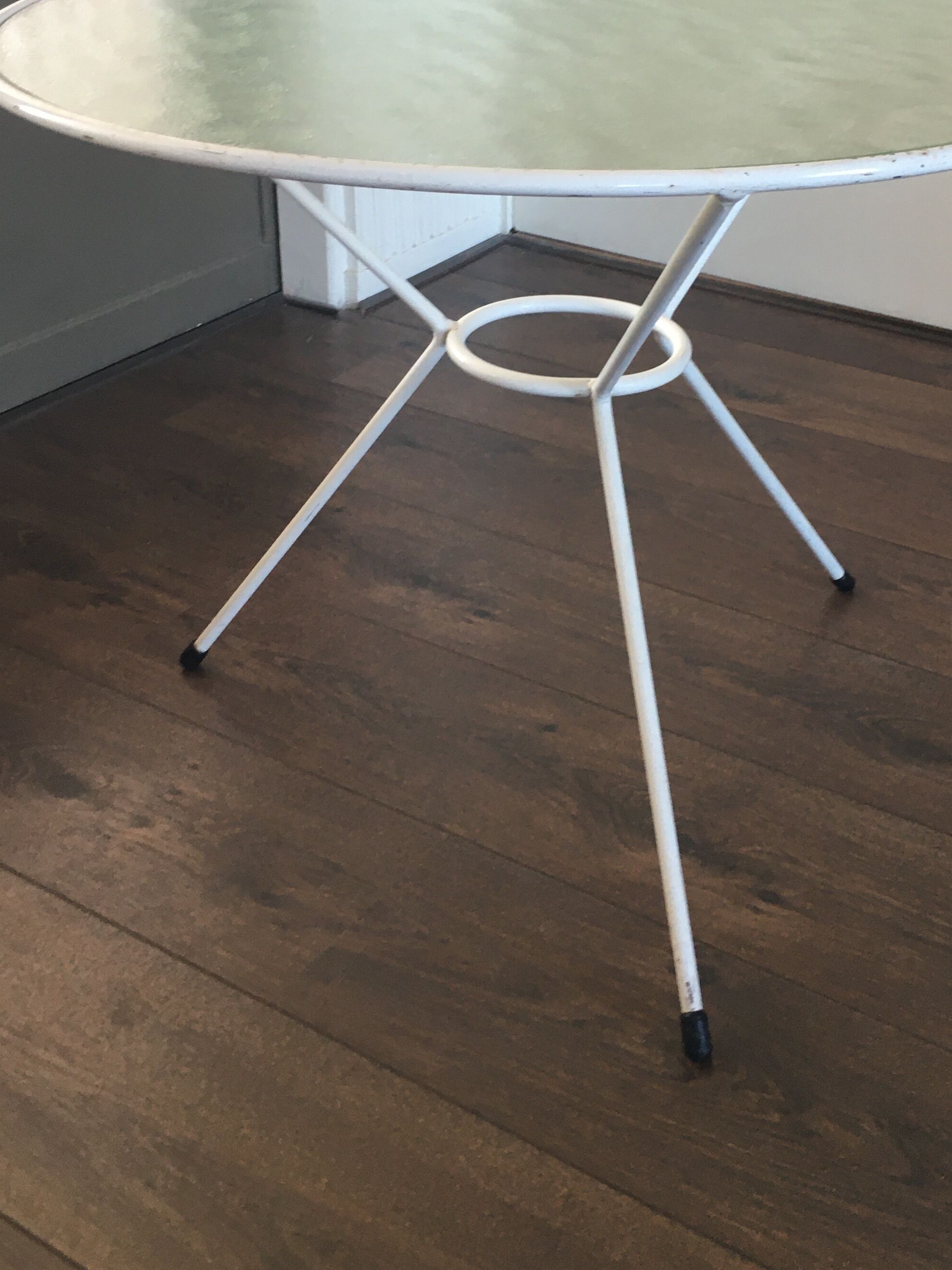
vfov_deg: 42.1
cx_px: 582
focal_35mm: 44
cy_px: 376
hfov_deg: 32.8
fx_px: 1613
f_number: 2.2
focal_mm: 4.15
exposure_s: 1/33
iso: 64
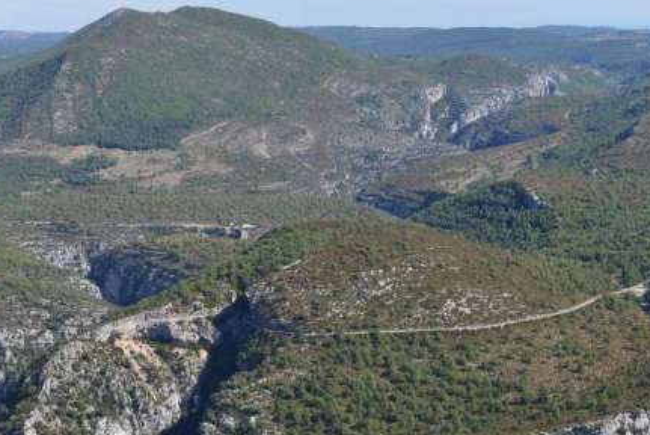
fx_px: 1608
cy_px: 258
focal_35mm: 89
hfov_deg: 22.5
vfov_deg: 15.4
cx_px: 103
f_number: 5.6
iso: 125
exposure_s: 1/125
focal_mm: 48
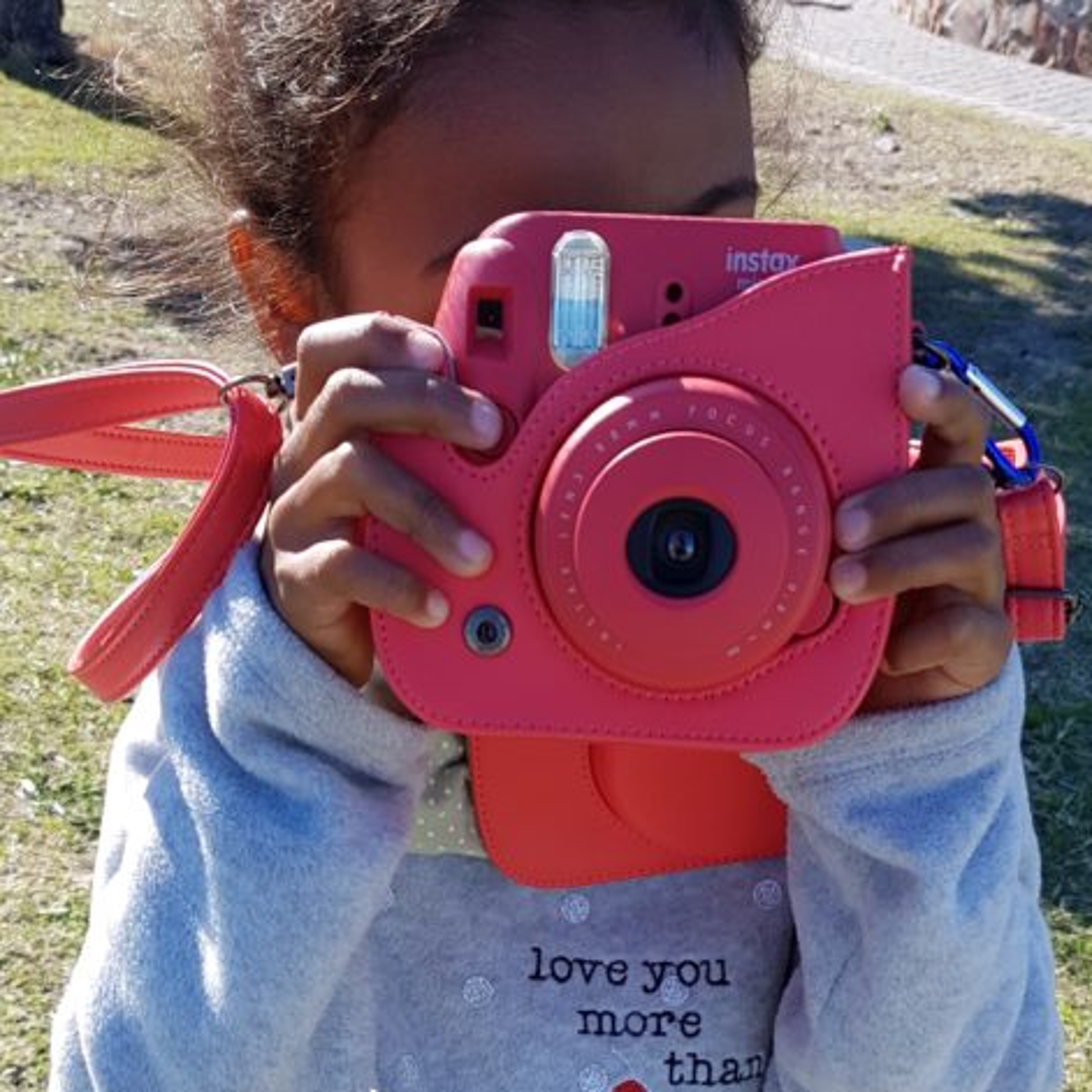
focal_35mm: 50
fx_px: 1785
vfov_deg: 32.0
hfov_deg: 34.0
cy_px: 1034
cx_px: 554
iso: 40
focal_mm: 4.2
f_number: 1.7
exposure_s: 1/826
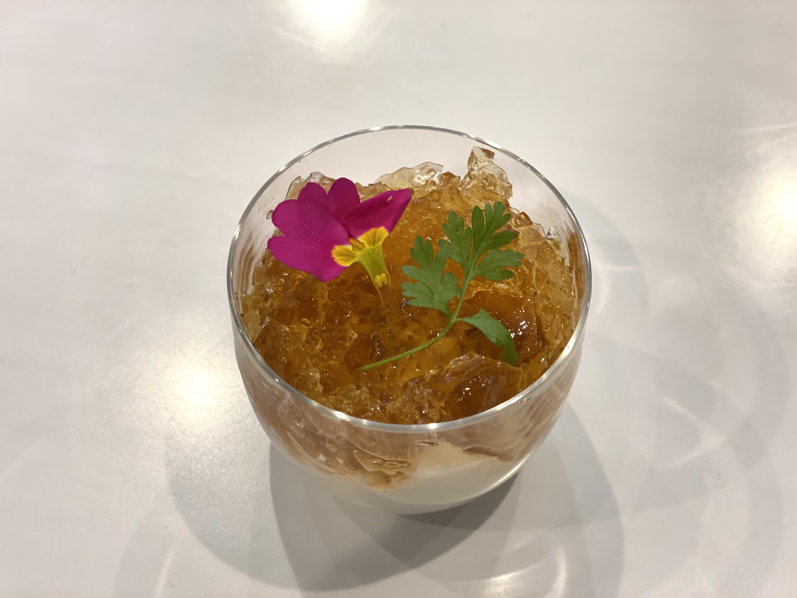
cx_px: 398
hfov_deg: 36.8
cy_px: 299
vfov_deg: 28.0
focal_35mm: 52
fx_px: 1197
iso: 160
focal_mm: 6
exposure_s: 1/100
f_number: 2
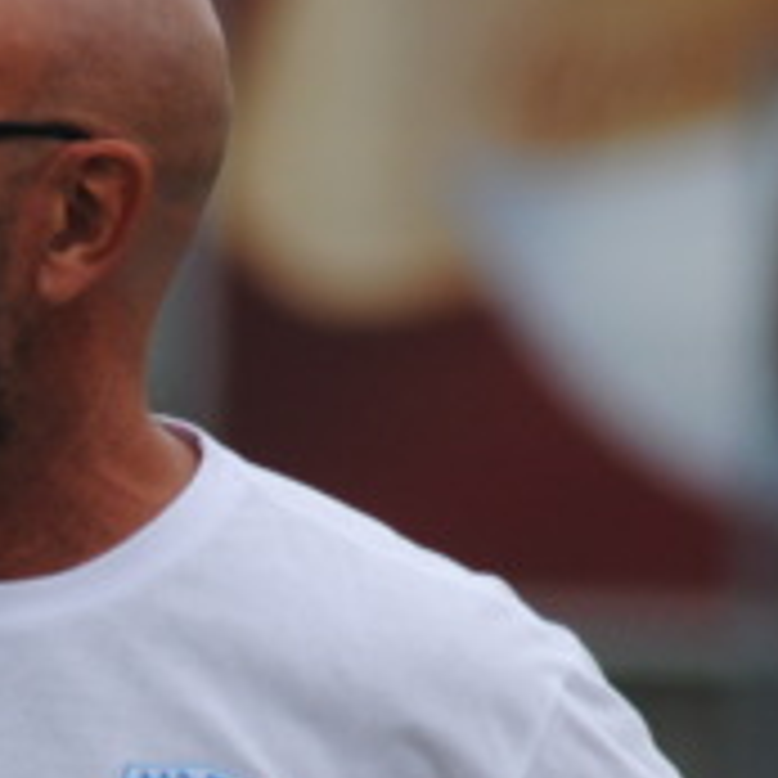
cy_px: 569
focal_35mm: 1506
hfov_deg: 1.2
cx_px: -36
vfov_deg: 1.2
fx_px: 38294
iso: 200
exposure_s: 1/640
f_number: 5.6
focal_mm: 300
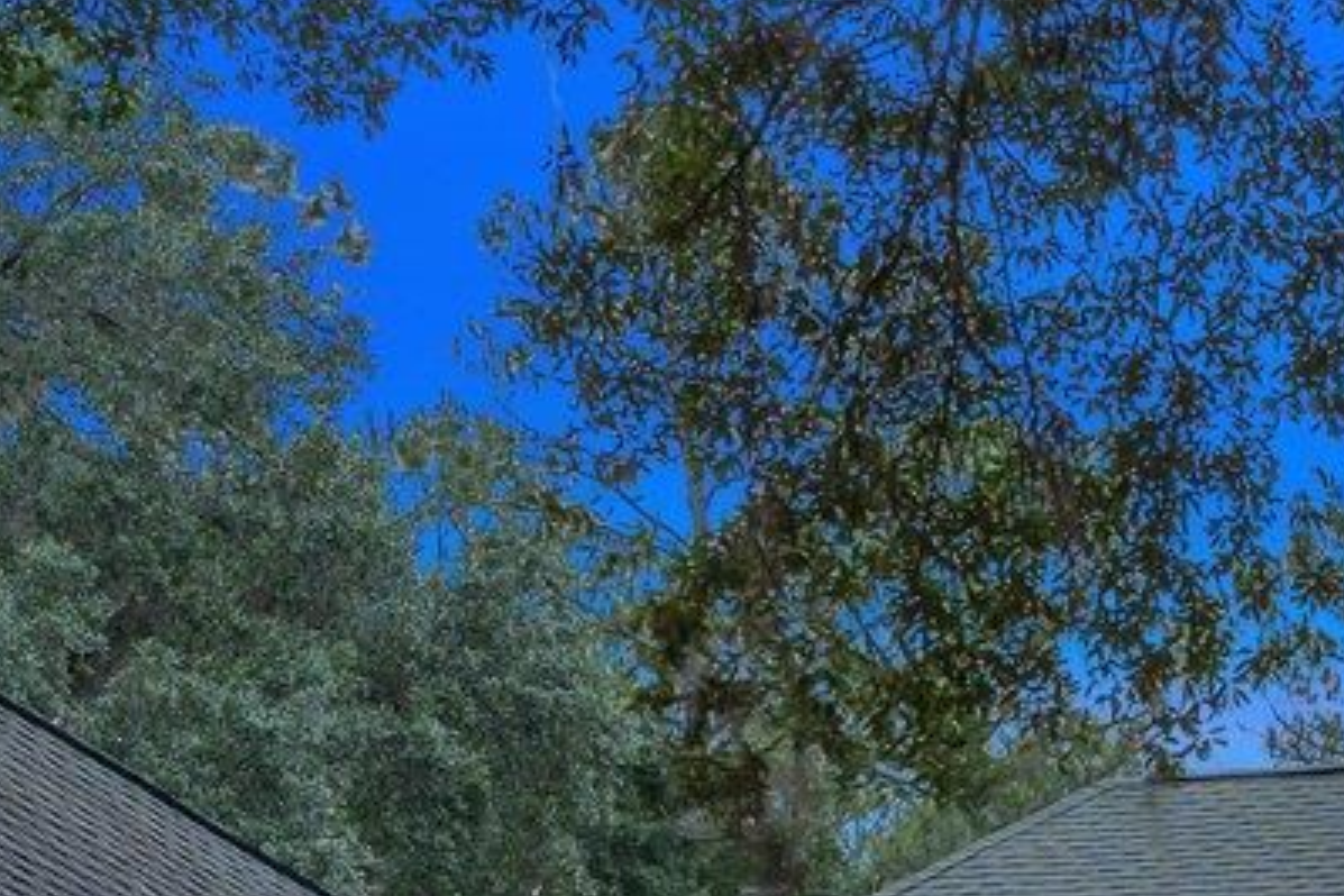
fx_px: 4405
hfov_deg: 16.9
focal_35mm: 118
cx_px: 1368
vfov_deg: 10.3
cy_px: 2026
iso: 100
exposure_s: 30
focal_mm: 23
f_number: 9
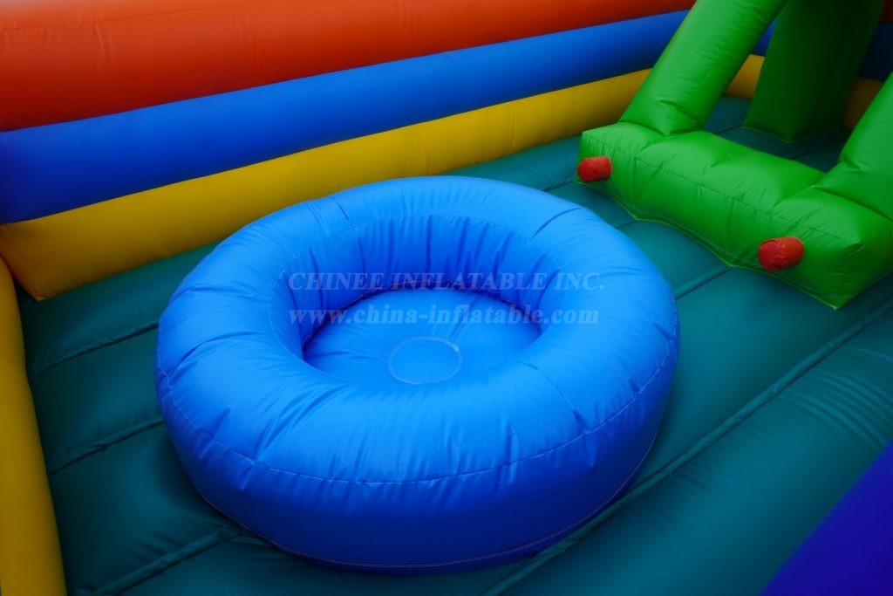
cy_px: 298
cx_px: 446
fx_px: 595
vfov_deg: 53.1
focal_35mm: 24
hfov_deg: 73.7
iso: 100
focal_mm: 16
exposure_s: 1/160
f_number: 10
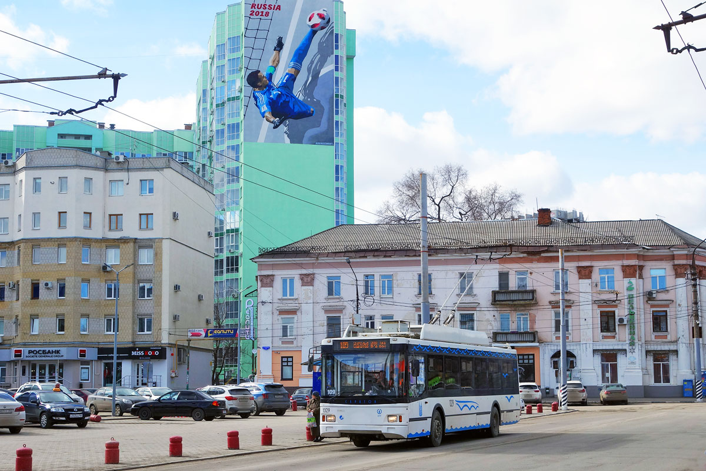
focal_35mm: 50
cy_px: 236
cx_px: 353
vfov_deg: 27.0
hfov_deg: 39.6
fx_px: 980
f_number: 6.3
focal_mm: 18.66
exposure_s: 1/500
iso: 125
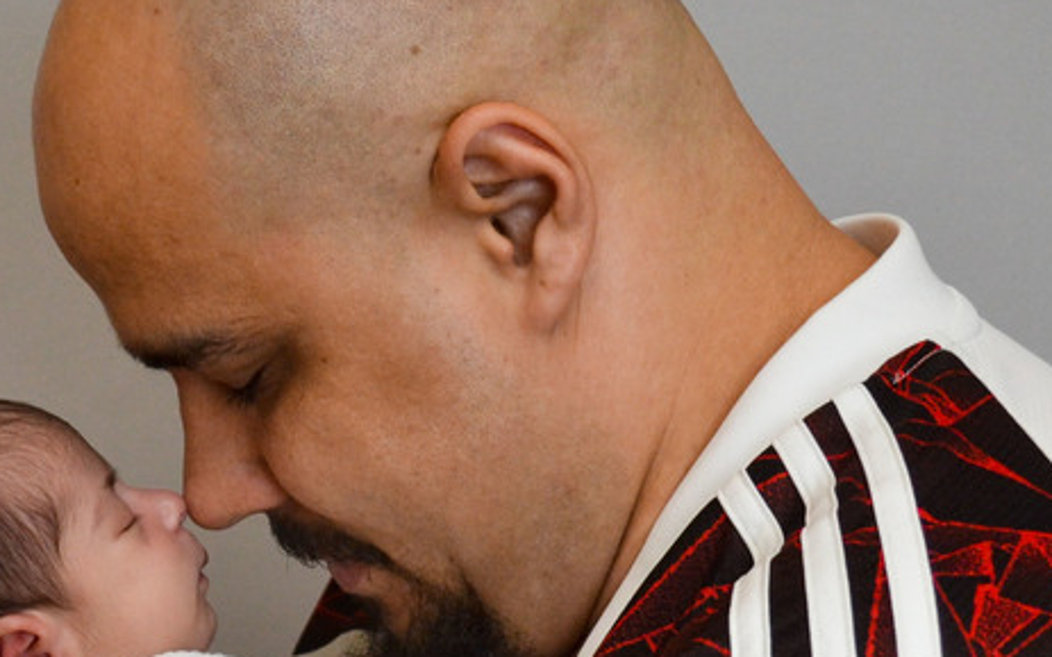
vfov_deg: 12.6
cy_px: 616
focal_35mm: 103
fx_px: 2952
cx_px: 227
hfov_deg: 20.0
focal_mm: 26
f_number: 4.5
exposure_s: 1/200
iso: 800
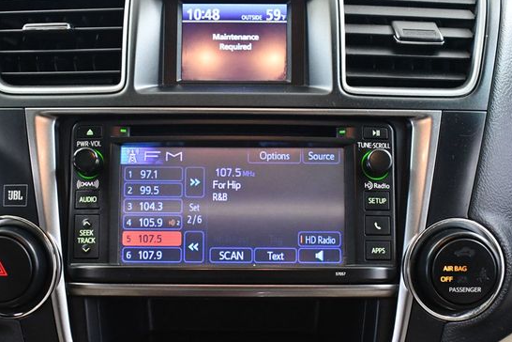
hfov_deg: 36.9
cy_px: 197
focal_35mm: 54
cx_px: 238
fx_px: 768
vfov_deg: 25.0
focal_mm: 23
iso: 4000
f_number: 3.8
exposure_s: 1/60
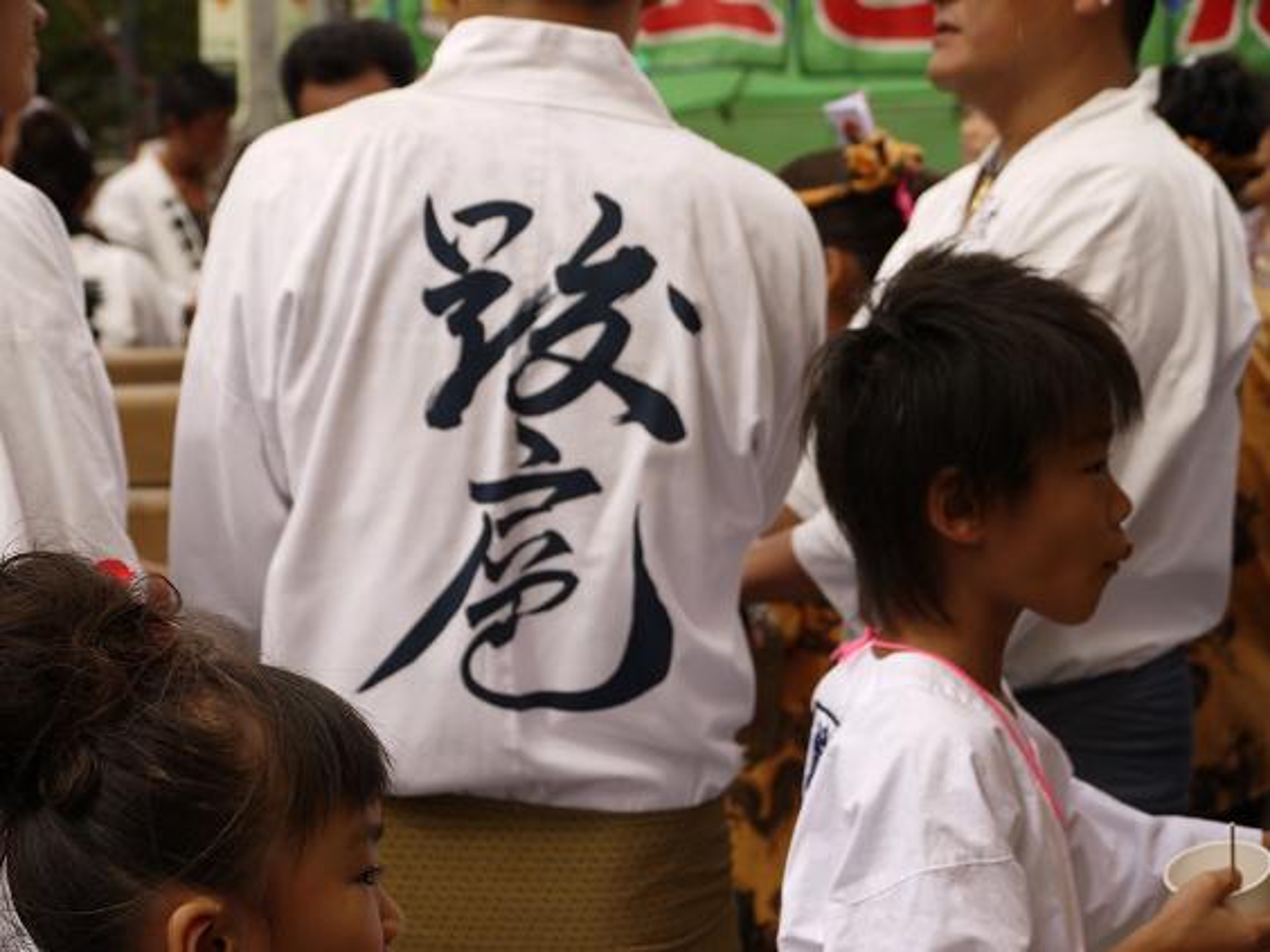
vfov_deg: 18.0
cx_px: 635
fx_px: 3008
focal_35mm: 82
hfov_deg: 23.8
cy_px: 476
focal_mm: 41
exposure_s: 1/640
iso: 160
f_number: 5.3
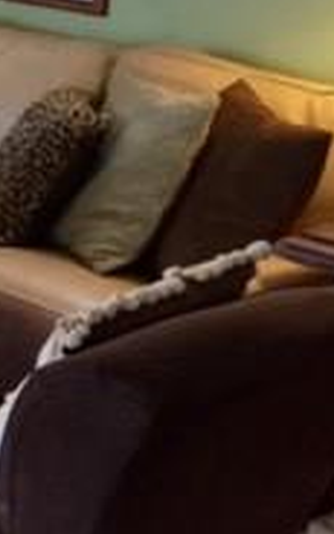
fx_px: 1558
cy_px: 78
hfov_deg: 10.4
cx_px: -488
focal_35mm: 107
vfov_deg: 19.2
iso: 40
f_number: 2.2
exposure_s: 1/15
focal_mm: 4.15
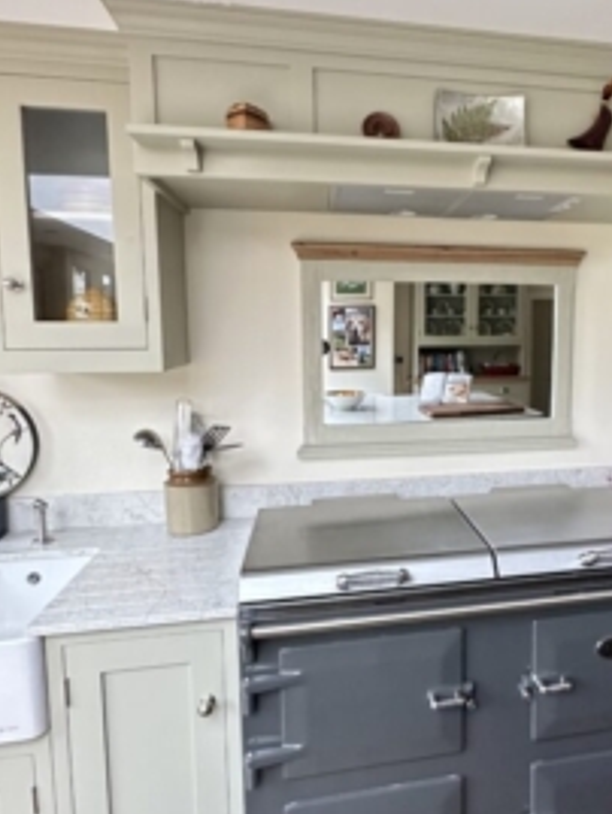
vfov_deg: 69.3
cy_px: 384
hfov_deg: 53.2
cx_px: 433
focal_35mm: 25
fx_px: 589
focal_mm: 2.22
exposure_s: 1/60
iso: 500
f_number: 2.2
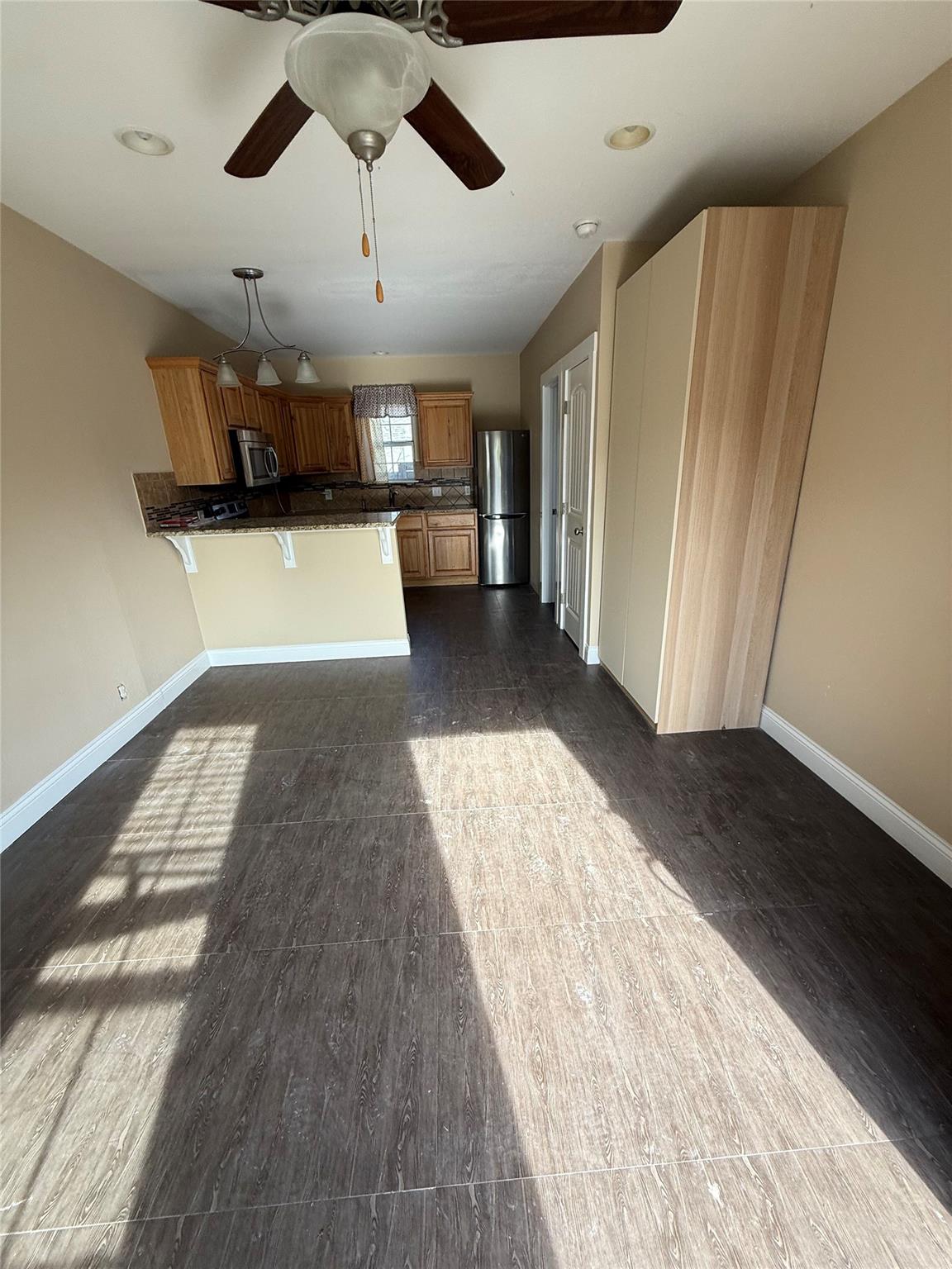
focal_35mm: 14
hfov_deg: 85.7
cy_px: 634
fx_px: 513
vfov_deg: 102.1
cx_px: 476
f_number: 2.2
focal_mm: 2.22
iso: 50
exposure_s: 1/99
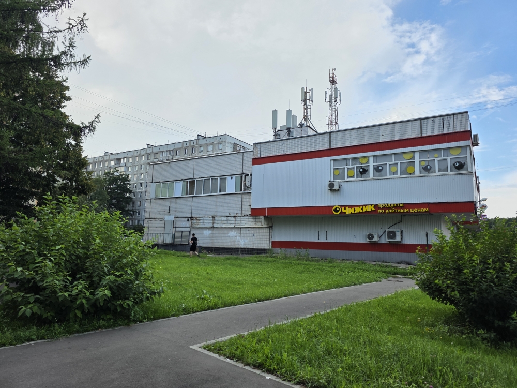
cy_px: 194
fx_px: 344
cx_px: 258
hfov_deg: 73.9
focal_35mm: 23
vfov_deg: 58.9
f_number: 1.7
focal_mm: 6.3
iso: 80
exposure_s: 1/3737
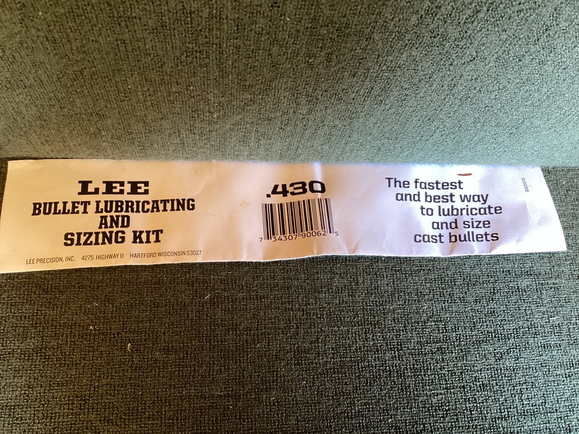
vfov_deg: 45.4
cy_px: 217
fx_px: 519
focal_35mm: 31
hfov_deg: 58.3
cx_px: 290
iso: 250
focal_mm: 3.3
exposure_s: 1/50
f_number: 2.4
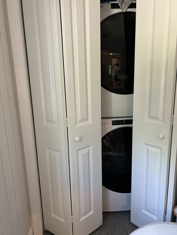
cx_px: 88
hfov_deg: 53.1
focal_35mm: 26
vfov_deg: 67.3
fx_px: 177
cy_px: 118
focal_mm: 5.7
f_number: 1.5
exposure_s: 1/60
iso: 160
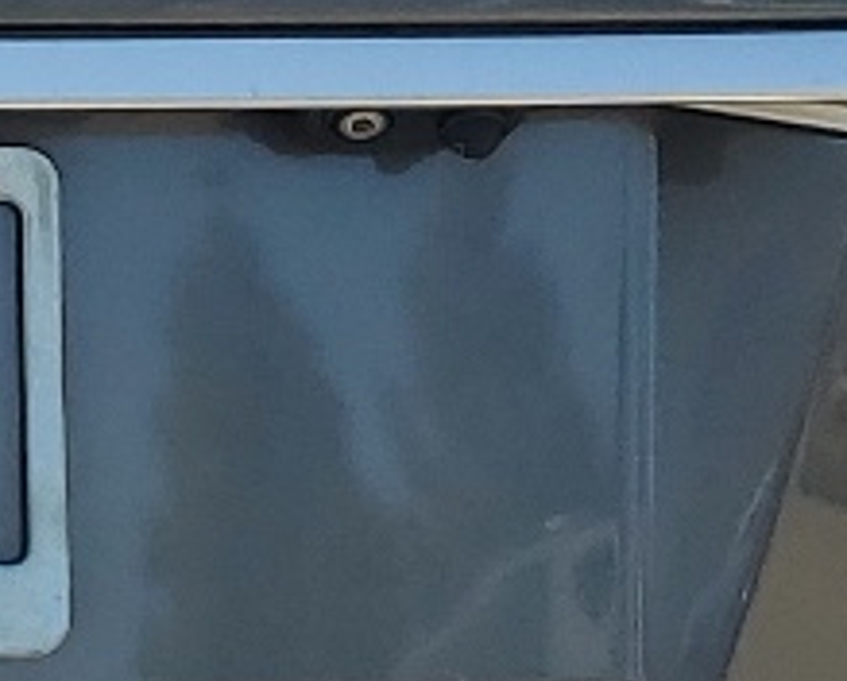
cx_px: -468
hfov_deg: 10.1
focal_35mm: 185
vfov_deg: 8.3
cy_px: 0
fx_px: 4646
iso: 50
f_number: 1.5
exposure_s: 1/2000
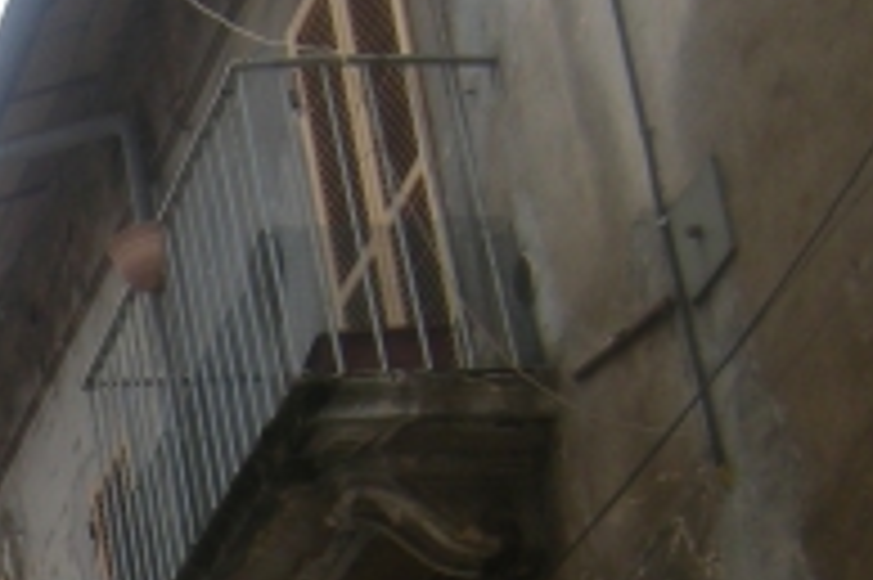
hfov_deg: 12.2
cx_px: -328
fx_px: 3949
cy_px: 854
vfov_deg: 8.2
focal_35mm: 163
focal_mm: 6.3
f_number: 3.2
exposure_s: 1/180
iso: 64
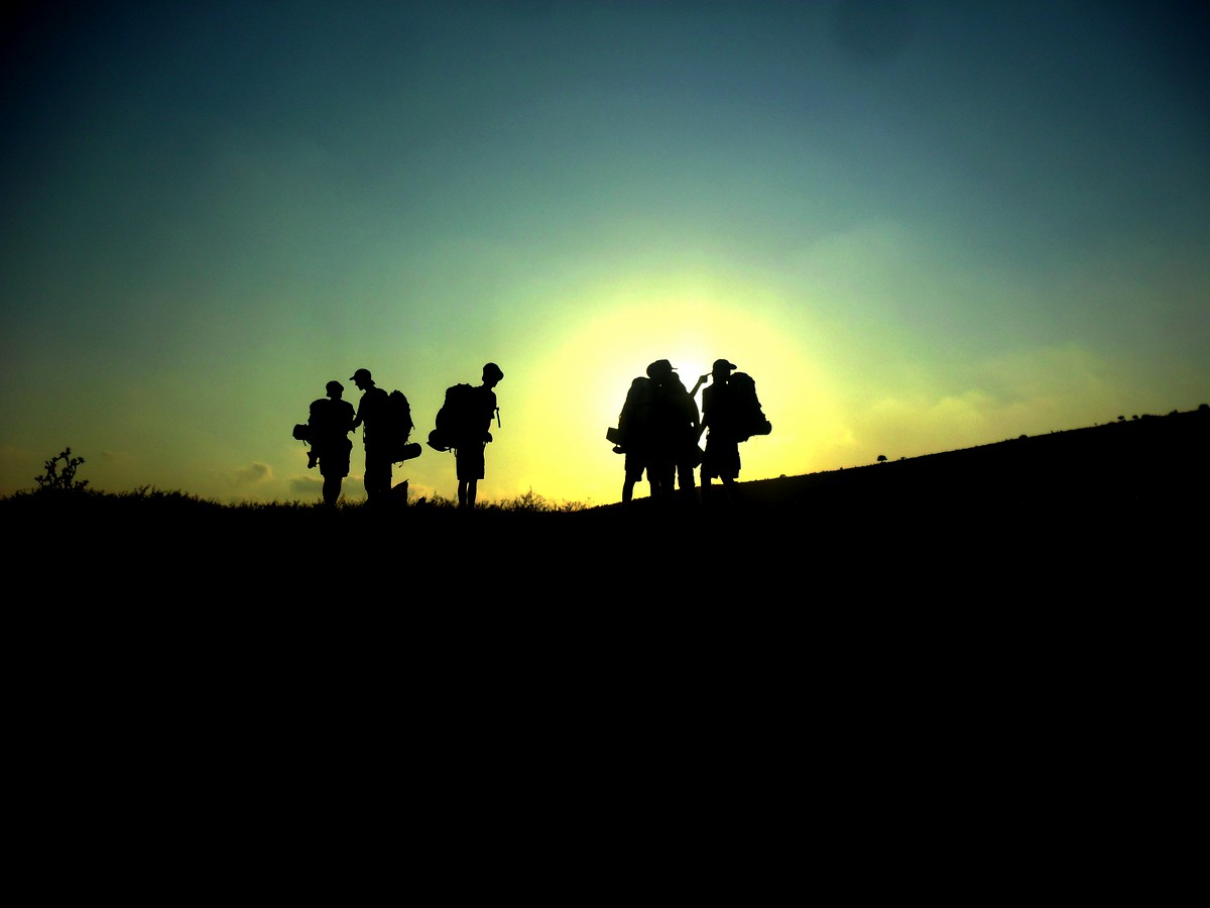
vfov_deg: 51.4
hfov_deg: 65.3
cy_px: 454
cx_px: 605
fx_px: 944
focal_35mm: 27
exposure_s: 1/362
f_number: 9
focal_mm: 4.9
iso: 80
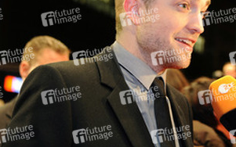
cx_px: 150
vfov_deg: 10.5
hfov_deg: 16.7
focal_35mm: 125
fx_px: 804
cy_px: 37
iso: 1250
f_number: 5.6
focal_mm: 82
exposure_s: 1/25
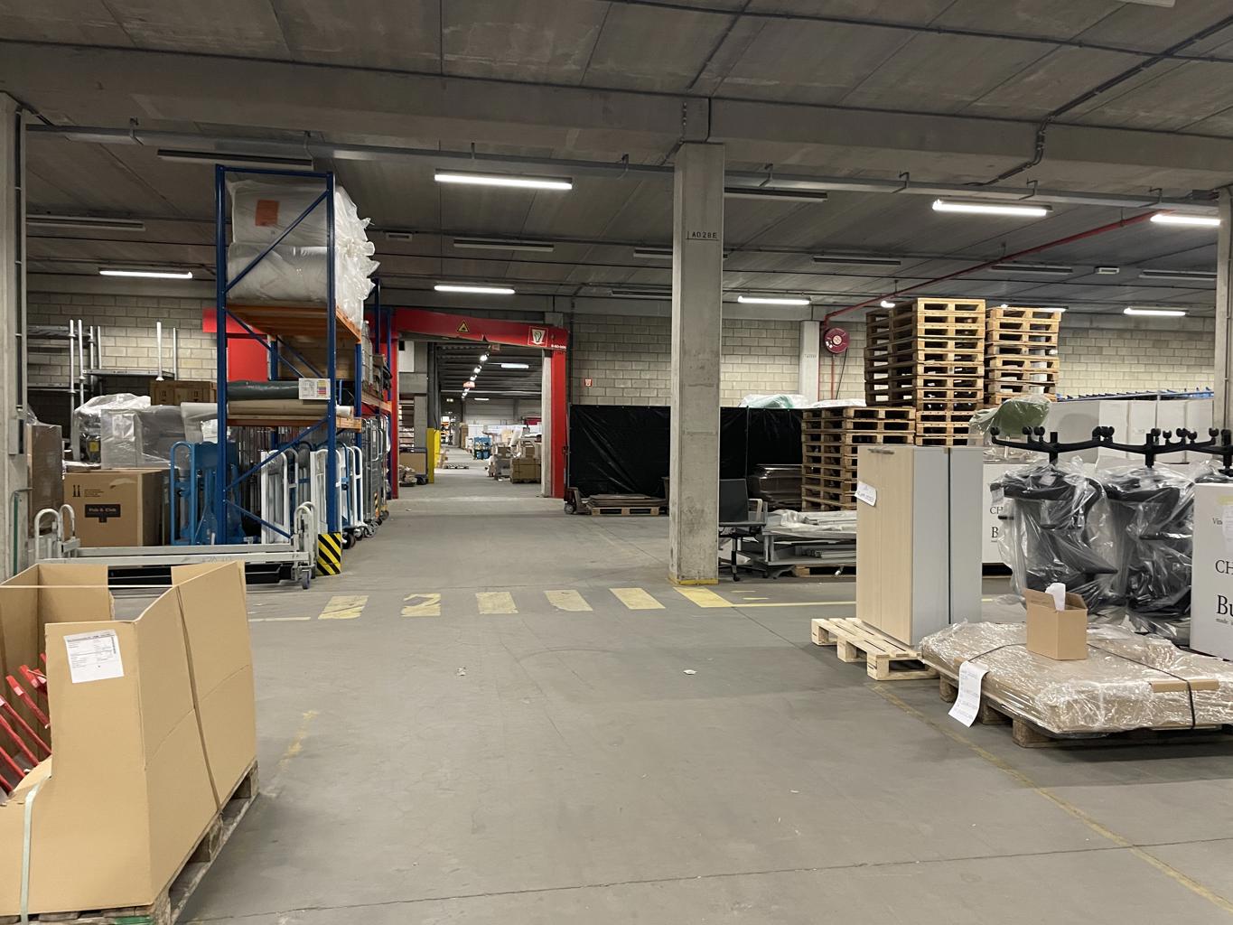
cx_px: 616
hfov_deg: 67.3
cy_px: 462
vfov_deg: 53.1
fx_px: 926
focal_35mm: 26
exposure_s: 1/33
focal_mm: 4.2
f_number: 1.6
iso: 500
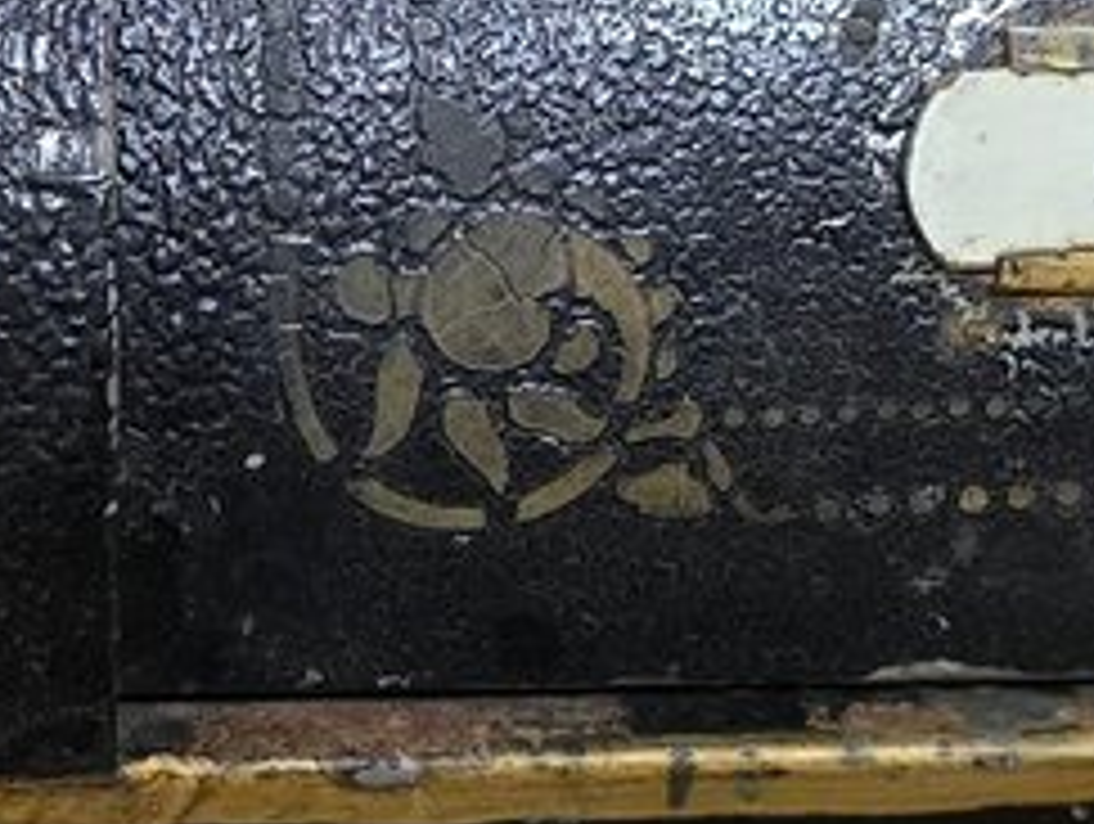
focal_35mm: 143
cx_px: 34
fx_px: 4526
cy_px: 633
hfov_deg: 13.6
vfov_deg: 10.4
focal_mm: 6.3
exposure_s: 1/60
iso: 800
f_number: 1.7
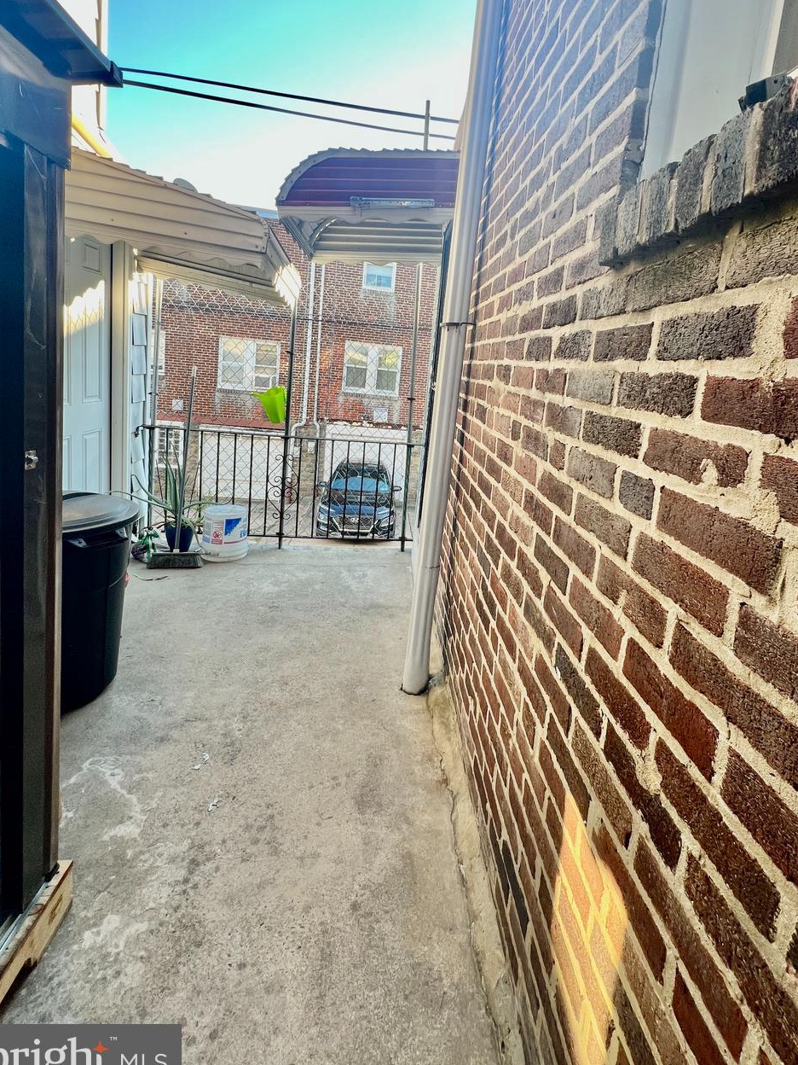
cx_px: 460
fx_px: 492
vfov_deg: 93.5
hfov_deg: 77.6
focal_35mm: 16
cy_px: 439
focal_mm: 1.57
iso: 40
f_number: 1.8
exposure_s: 1/99
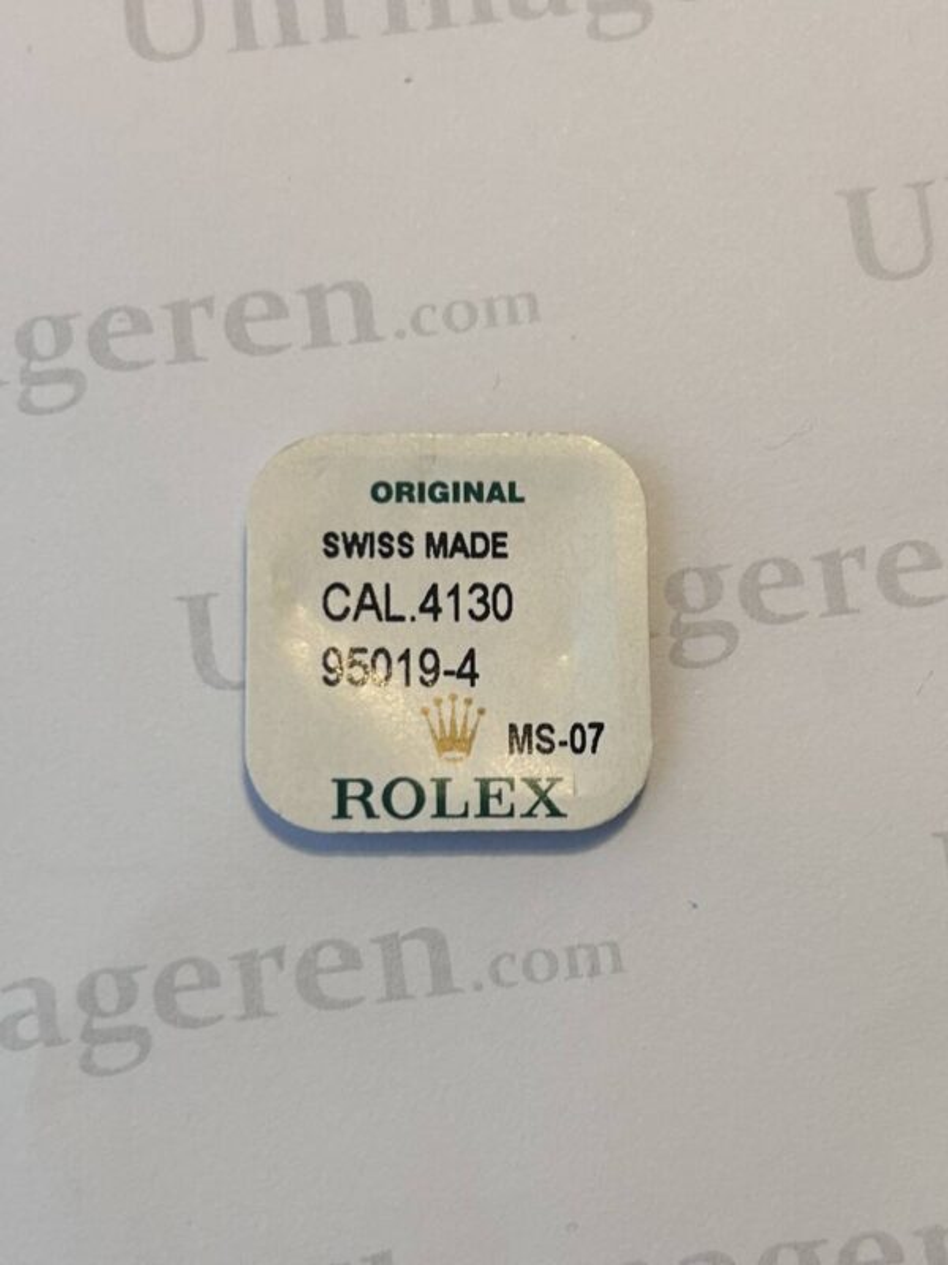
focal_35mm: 26
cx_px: 474
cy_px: 632
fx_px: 949
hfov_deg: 53.1
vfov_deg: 67.3
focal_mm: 5.7
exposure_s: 1/100
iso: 40
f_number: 1.5
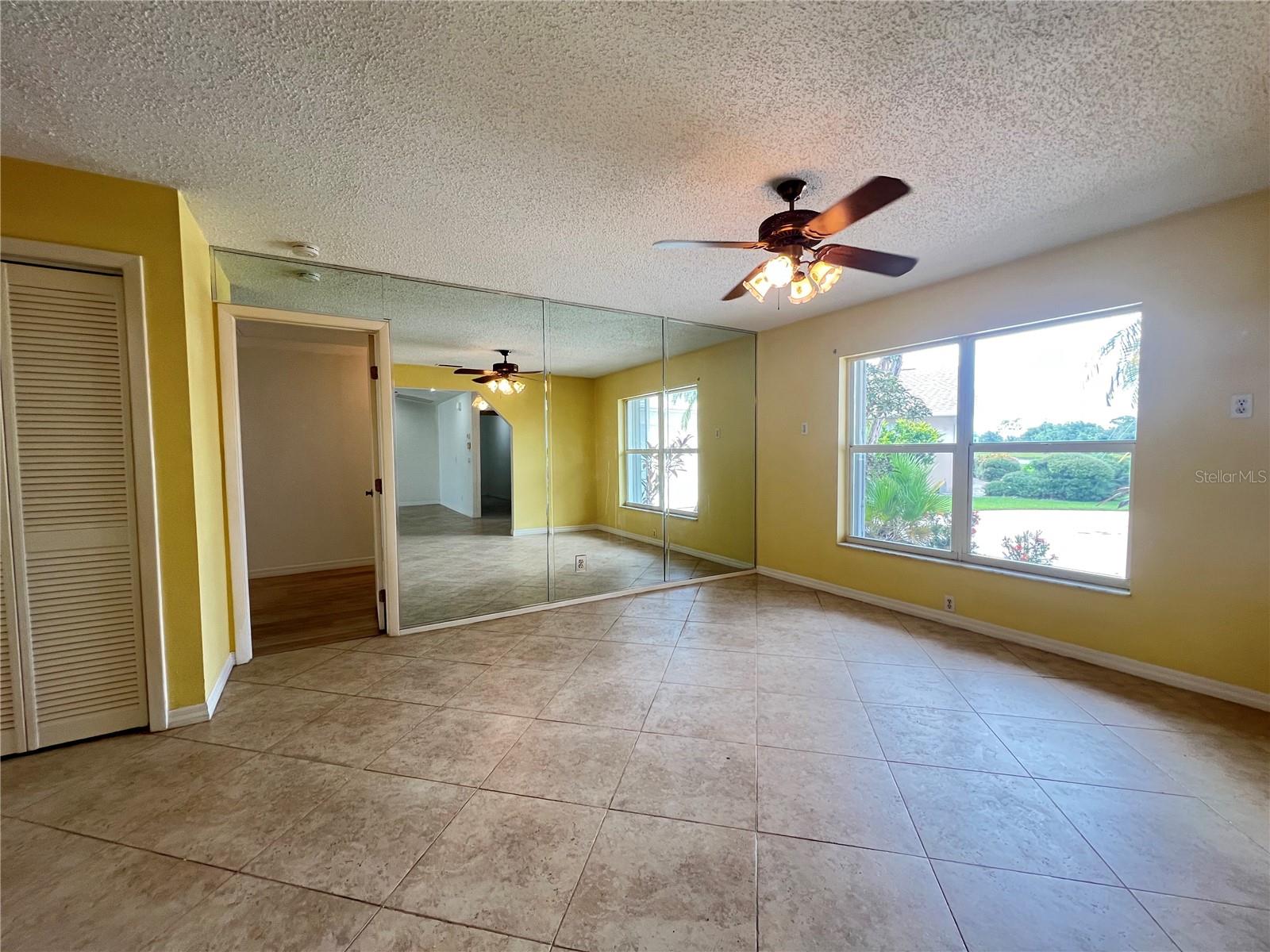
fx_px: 477
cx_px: 635
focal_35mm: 13
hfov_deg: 106.2
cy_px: 476
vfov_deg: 89.9
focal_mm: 1.57
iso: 200
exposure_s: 1/120
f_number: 1.8
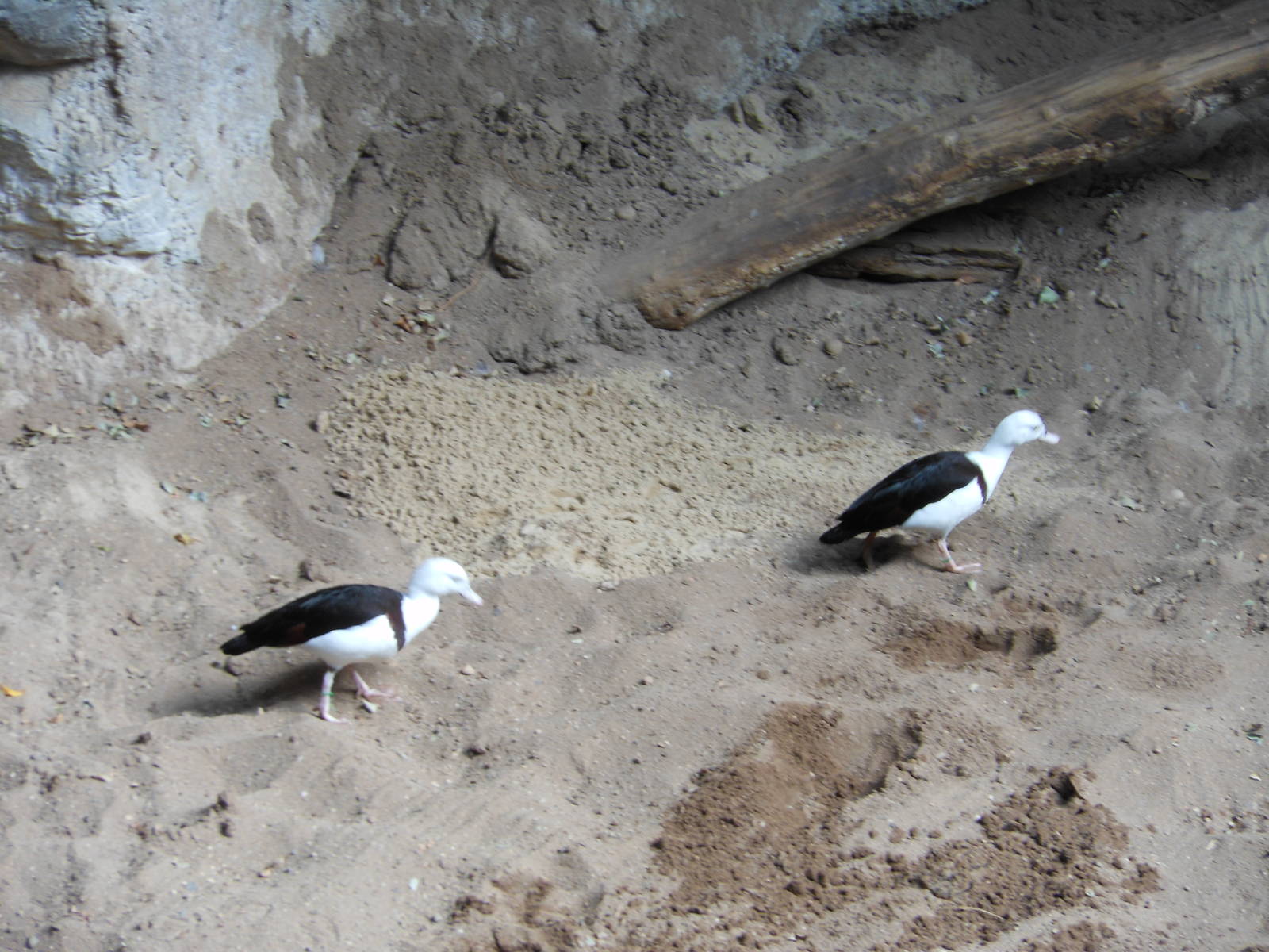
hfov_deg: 11.9
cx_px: 634
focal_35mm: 166
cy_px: 476
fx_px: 6085
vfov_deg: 8.9
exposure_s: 1/50
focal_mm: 29.8
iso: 80
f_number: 5.5
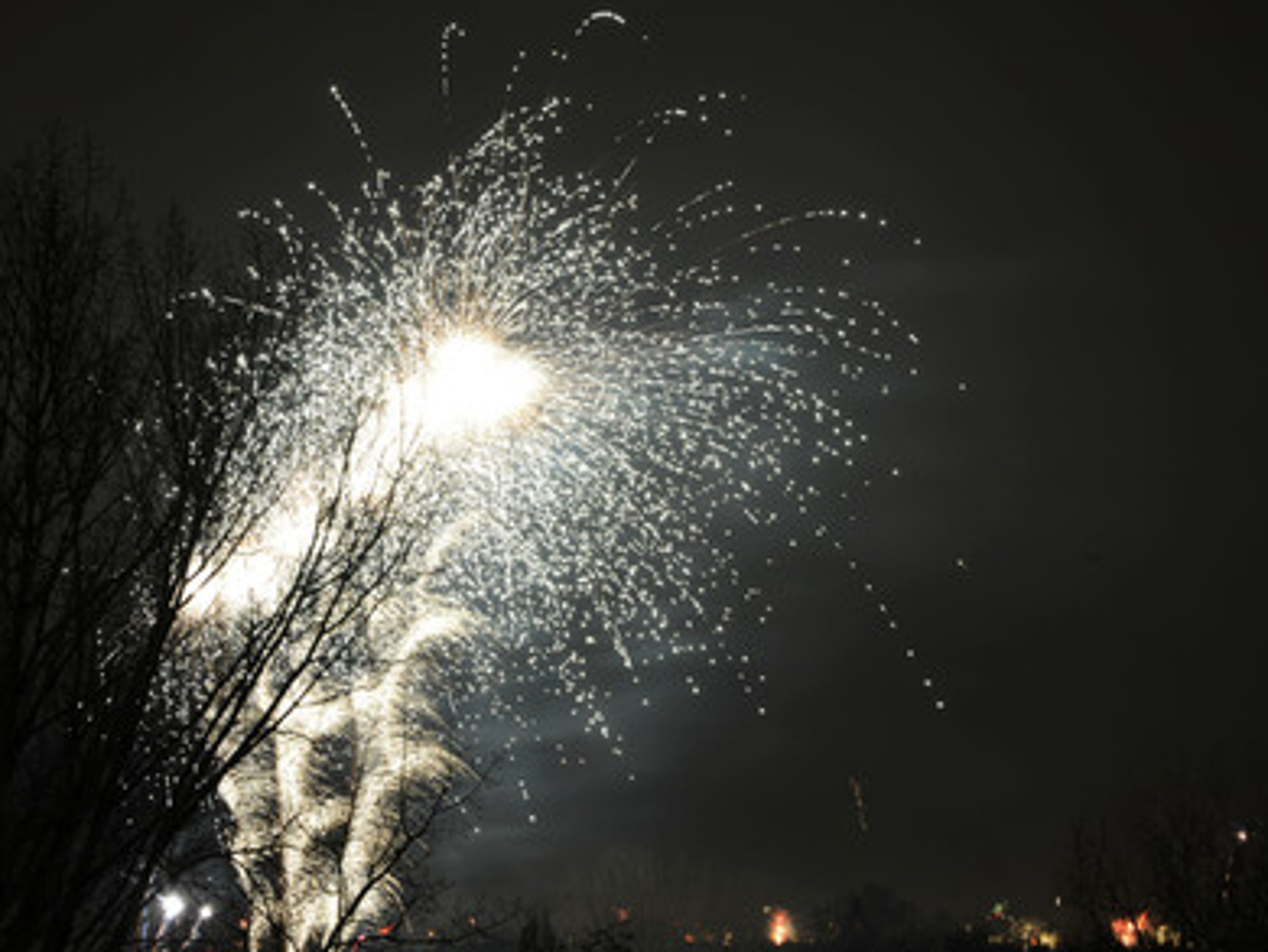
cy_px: 474
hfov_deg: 31.7
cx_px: 588
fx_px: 2236
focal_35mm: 61
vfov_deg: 24.1
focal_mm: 55
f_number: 13
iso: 400
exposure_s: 10
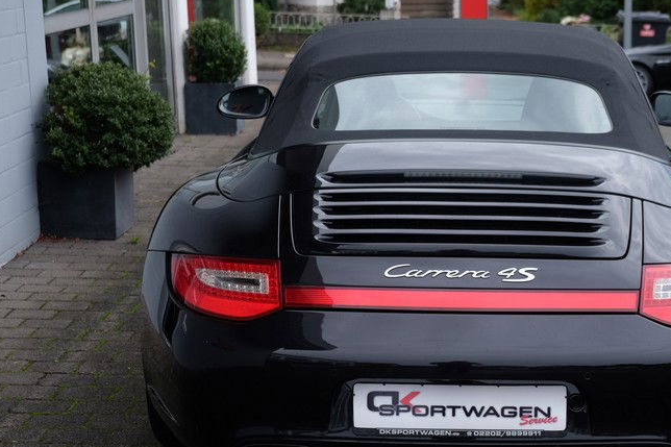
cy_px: 268
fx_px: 1360
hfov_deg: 27.4
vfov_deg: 18.6
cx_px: 482
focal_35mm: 73
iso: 200
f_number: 3.6
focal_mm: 31.5
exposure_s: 1/170
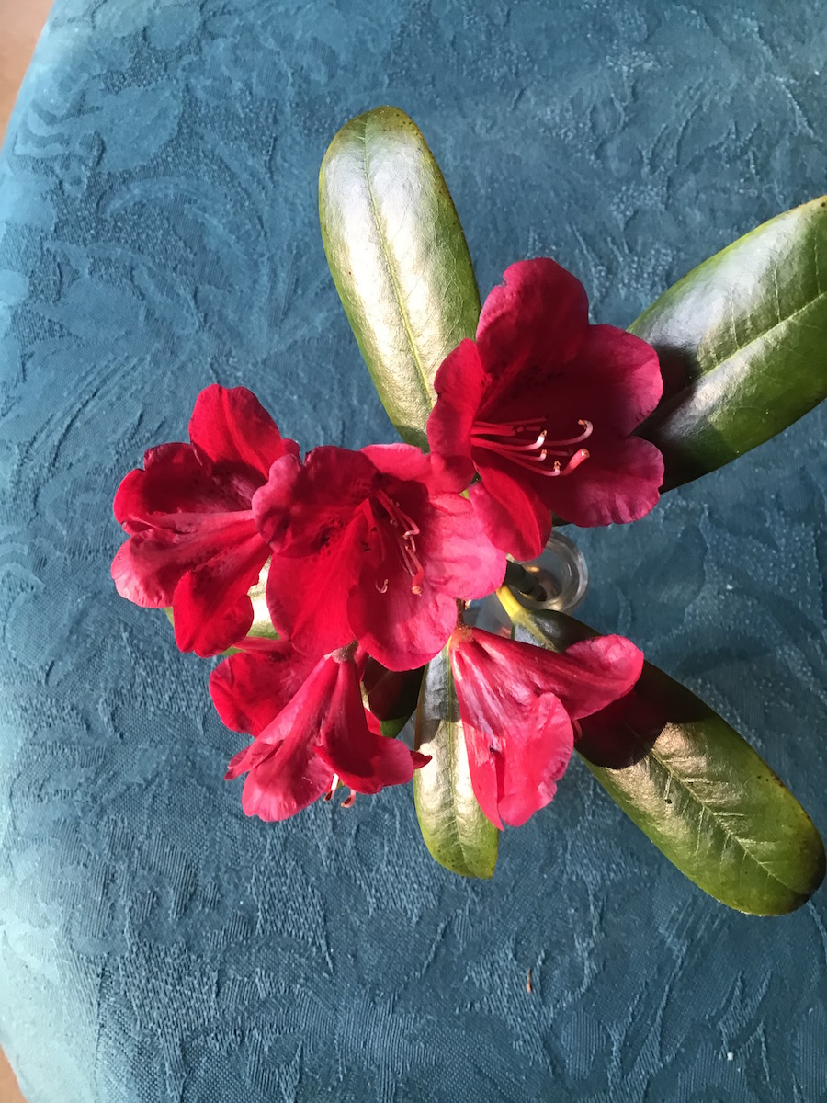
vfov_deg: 58.4
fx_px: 987
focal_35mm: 31
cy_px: 552
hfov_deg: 45.4
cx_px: 414
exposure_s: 1/33
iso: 125
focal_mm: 3.3
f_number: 2.4
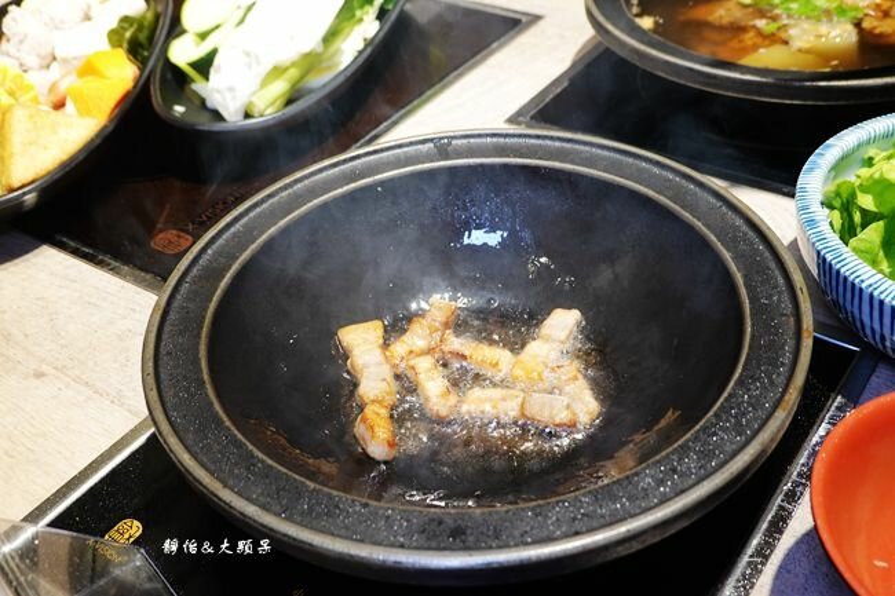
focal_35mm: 40
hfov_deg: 48.5
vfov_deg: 33.4
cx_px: 448
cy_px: 298
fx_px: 994
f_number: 4
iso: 400
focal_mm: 14.69
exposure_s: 1/40
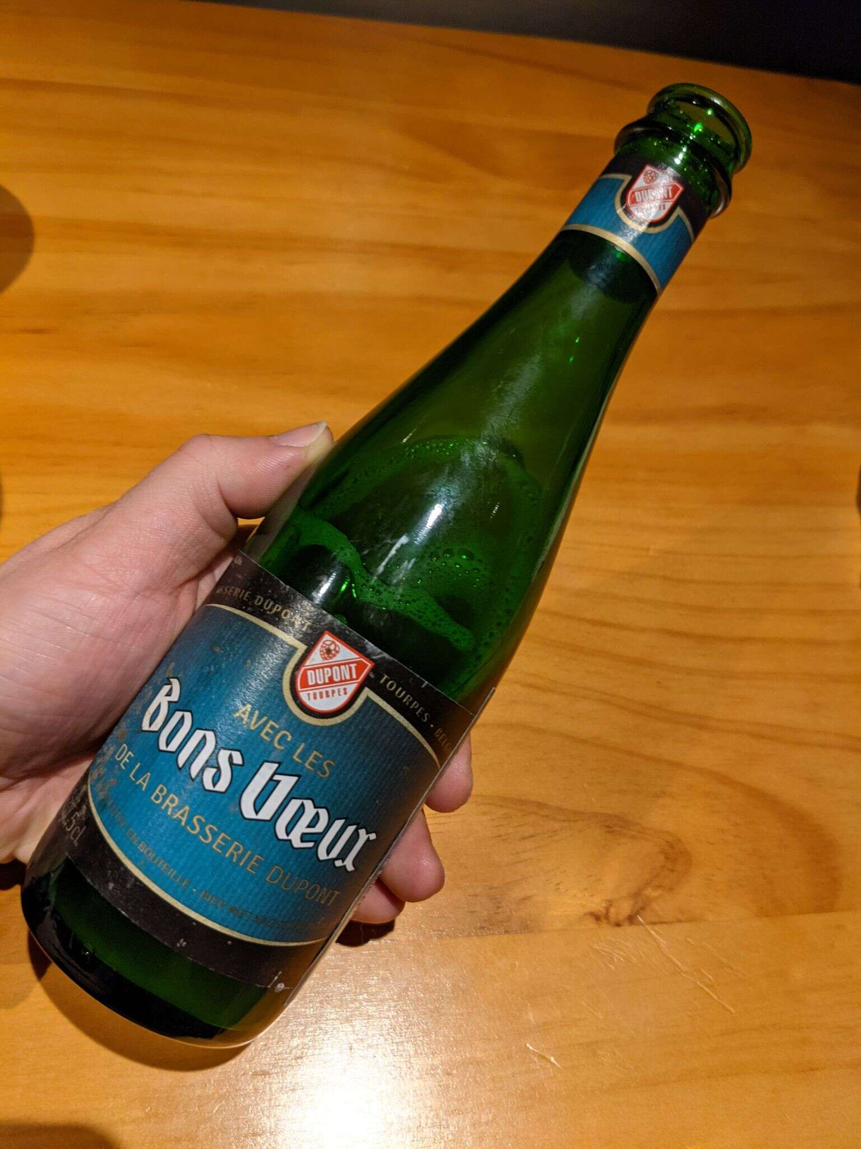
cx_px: 430
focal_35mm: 27
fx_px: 895
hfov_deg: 51.4
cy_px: 574
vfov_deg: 65.3
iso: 64
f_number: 1.73
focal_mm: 4.38
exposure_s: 1/23.8
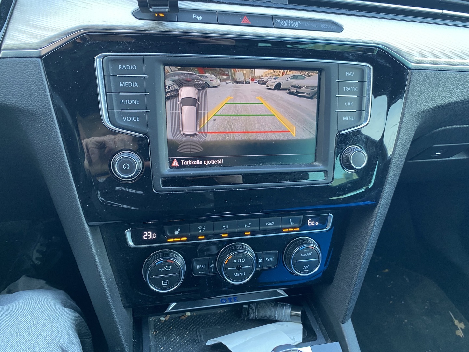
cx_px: 234
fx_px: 352
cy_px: 176
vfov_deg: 53.1
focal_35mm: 26
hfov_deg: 67.3
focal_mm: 4.25
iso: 125
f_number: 1.8
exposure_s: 1/48
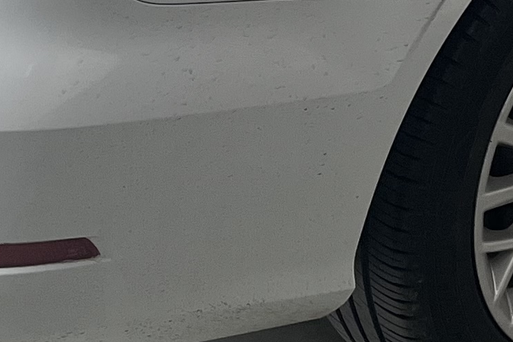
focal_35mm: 146
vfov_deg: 9.1
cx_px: 452
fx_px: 2080
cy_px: -194
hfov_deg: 13.9
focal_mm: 5.1
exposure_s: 1/122
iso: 100
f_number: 1.6
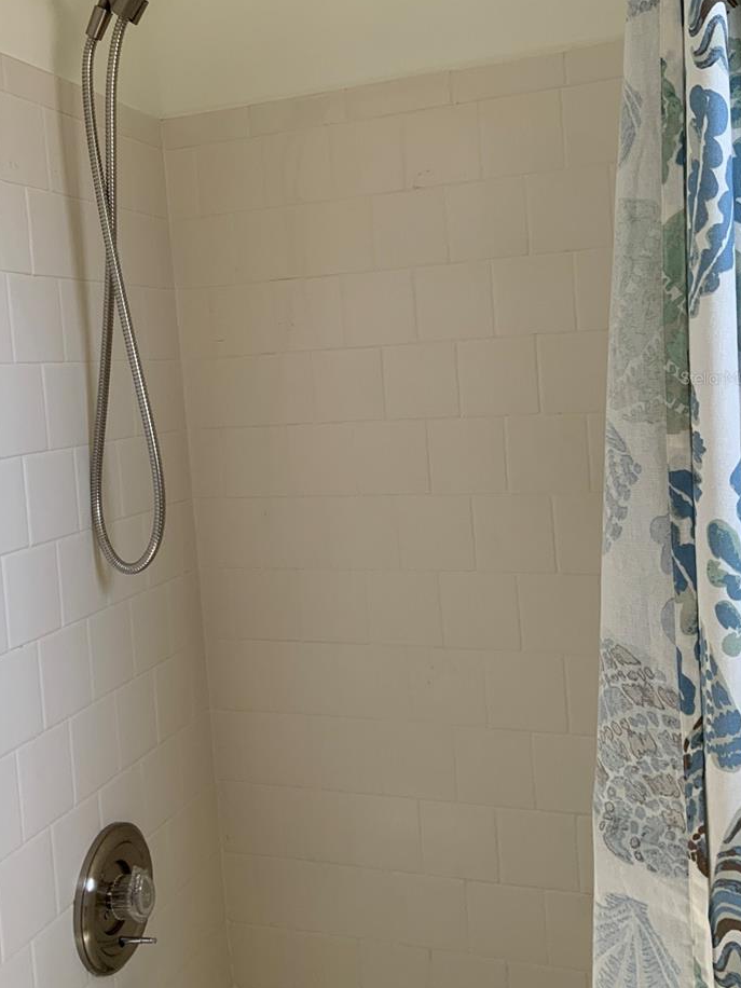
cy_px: 378
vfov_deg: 48.6
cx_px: 272
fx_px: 1085
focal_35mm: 38
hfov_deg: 37.5
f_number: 1.8
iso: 50
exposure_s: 1/122
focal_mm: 3
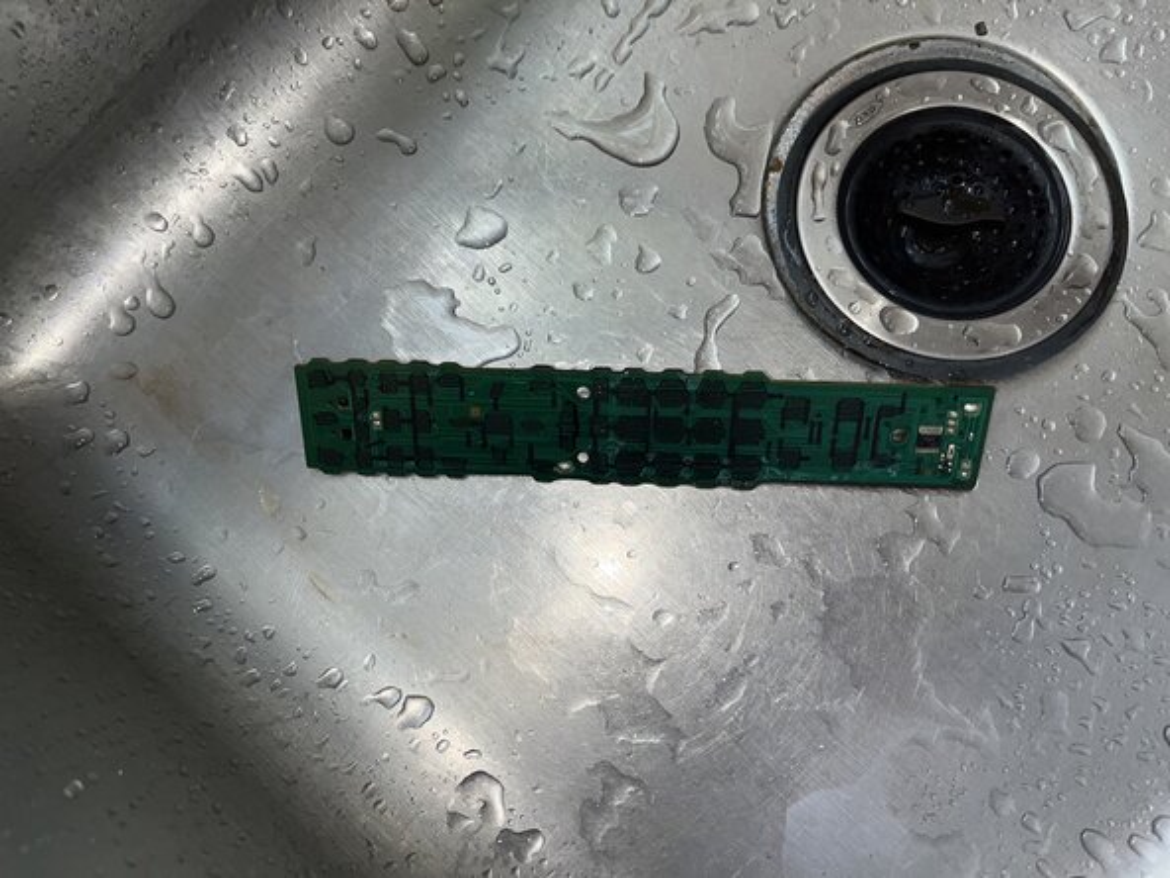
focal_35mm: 26
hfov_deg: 67.3
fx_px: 879
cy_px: 439
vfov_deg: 53.1
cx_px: 585
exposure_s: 1/16
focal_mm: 5.1
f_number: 1.6
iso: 32
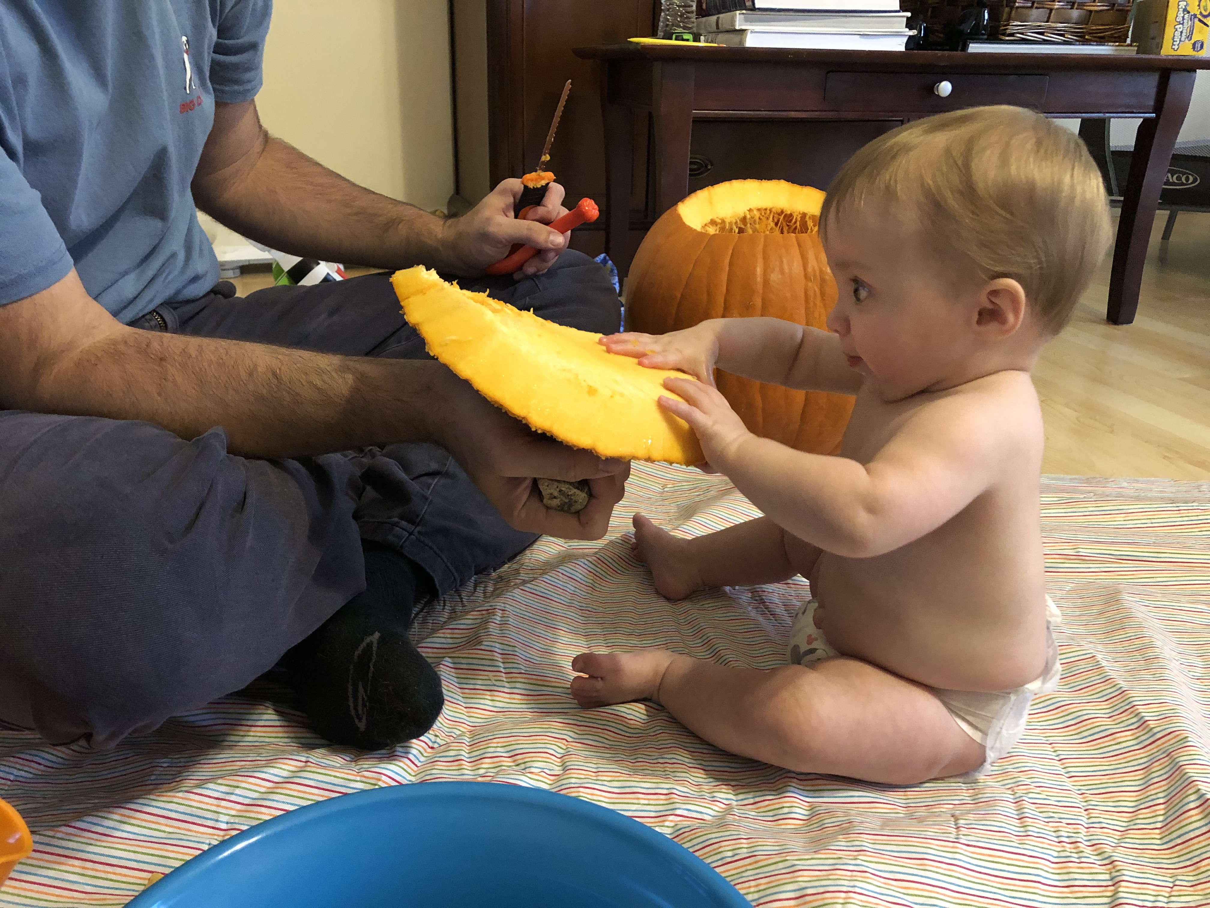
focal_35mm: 28
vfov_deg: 49.7
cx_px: 605
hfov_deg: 63.4
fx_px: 979
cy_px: 454
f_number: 1.8
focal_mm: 3.99
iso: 80
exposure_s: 1/5
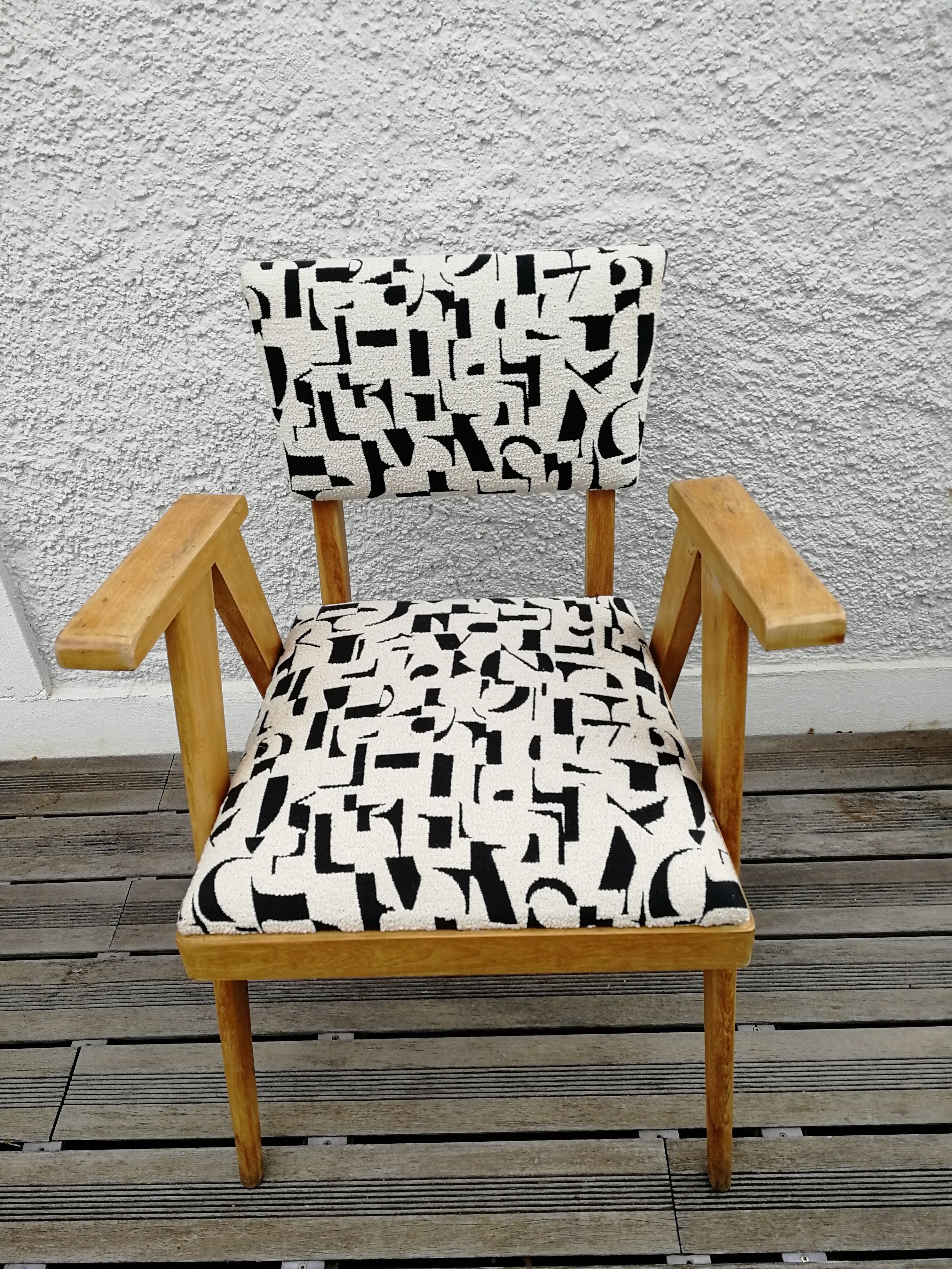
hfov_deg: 51.4
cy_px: 634
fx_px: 990
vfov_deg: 65.3
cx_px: 476
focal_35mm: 27
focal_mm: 3.95
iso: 50
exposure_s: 1/211
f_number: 2.2
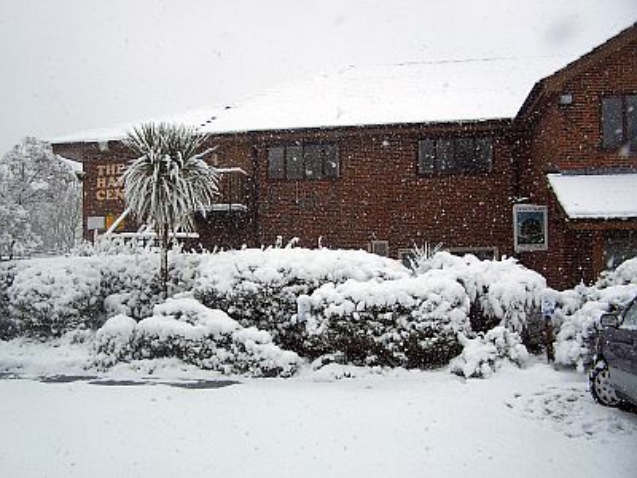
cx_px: 318
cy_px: 239
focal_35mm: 38
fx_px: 699
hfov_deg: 49.0
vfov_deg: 37.7
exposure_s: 1/500
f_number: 2.8
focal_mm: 6.3
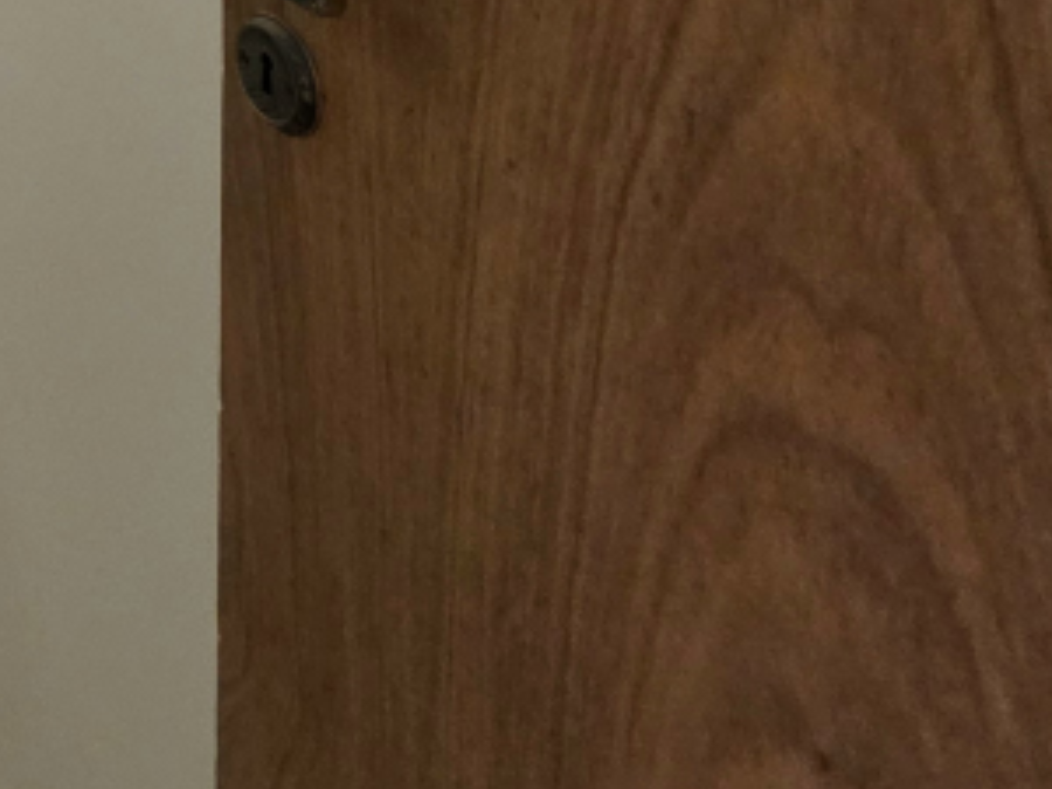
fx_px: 1580
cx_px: -852
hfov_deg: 22.0
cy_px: -740
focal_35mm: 52
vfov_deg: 19.0
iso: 320
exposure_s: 1/60.2
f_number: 1.9
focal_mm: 2.2
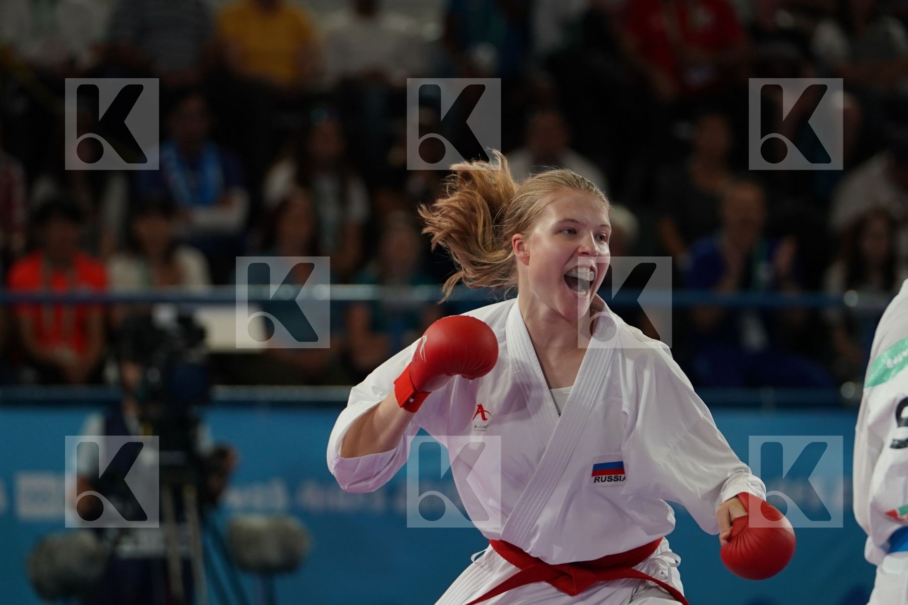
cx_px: 454
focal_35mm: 219
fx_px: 5523
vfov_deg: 6.3
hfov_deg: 9.4
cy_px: 302
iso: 1000
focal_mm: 146
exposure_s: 1/1000
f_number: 2.8
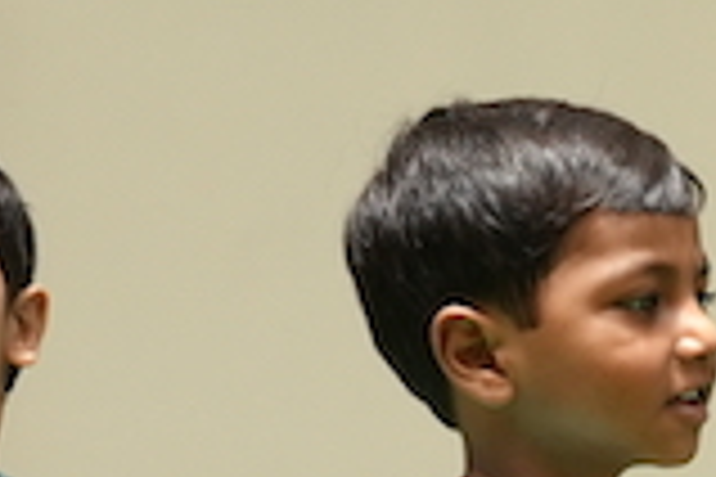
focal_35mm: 215
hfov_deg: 9.1
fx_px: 4276
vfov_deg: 6.3
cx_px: 1297
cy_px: 873
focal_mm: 38
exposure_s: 1/1250
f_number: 4.5
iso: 800
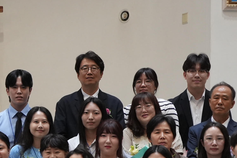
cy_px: 177
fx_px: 948
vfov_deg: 9.4
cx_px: -41
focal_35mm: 144
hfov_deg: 13.9
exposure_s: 1/160
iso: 2500
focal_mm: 36
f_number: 5
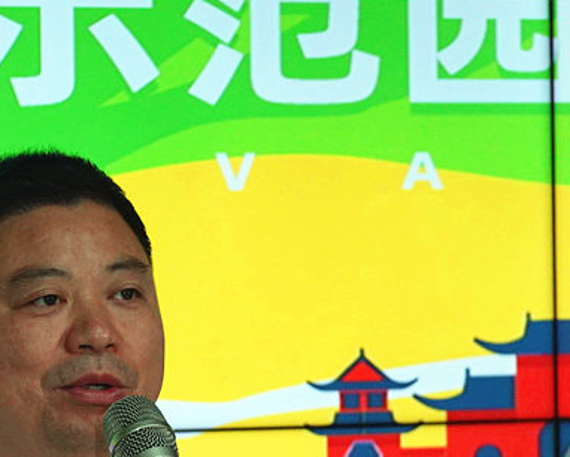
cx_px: 90
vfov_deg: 3.9
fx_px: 6633
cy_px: 389
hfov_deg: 4.9
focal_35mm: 393
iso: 800
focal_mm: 71.99
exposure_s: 1/200
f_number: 4.5
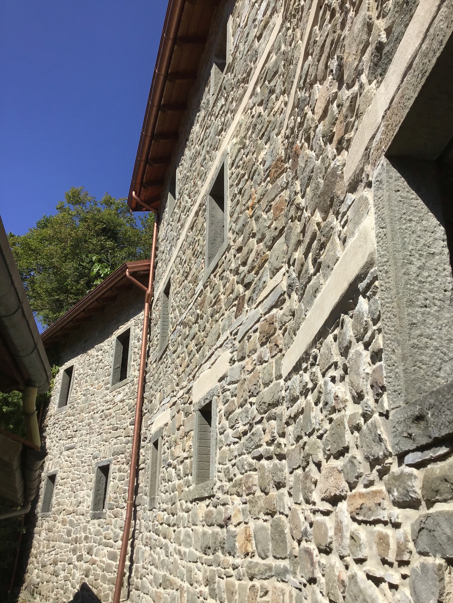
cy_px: 302
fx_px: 541
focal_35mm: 31
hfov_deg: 45.4
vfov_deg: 58.4
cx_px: 226
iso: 25
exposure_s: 1/1942
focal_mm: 3.3
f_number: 2.4
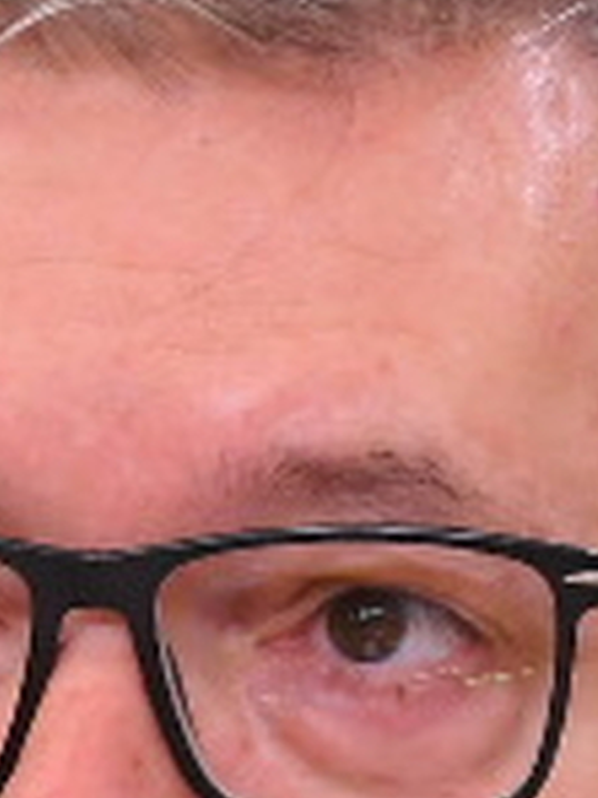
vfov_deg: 1.1
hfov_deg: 0.9
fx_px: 40102
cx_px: -931
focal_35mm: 1741
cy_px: 1041
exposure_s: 1/320
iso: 3200
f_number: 4
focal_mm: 165
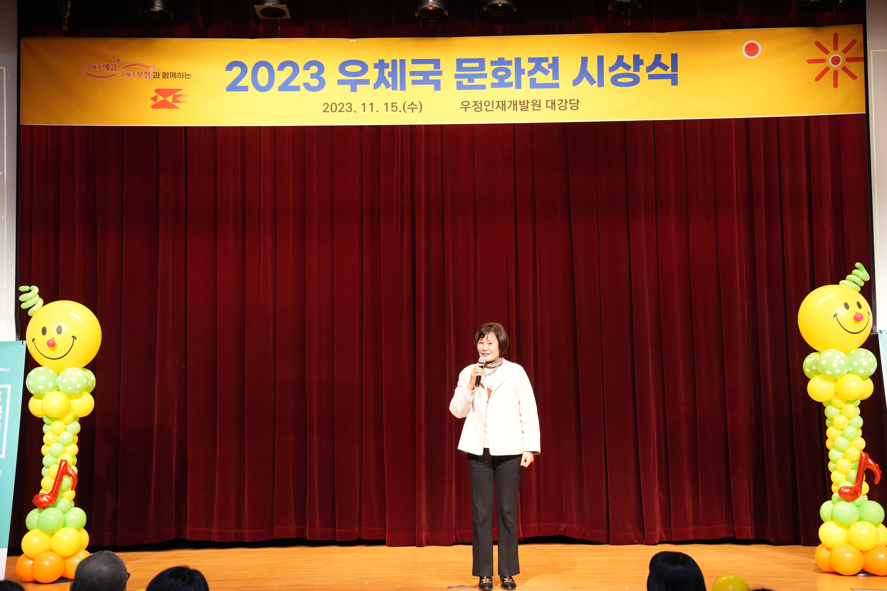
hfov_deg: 34.5
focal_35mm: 58
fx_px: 1429
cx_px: 444
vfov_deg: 23.4
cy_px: 296
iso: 4000
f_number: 7.1
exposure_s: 1/60
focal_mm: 58
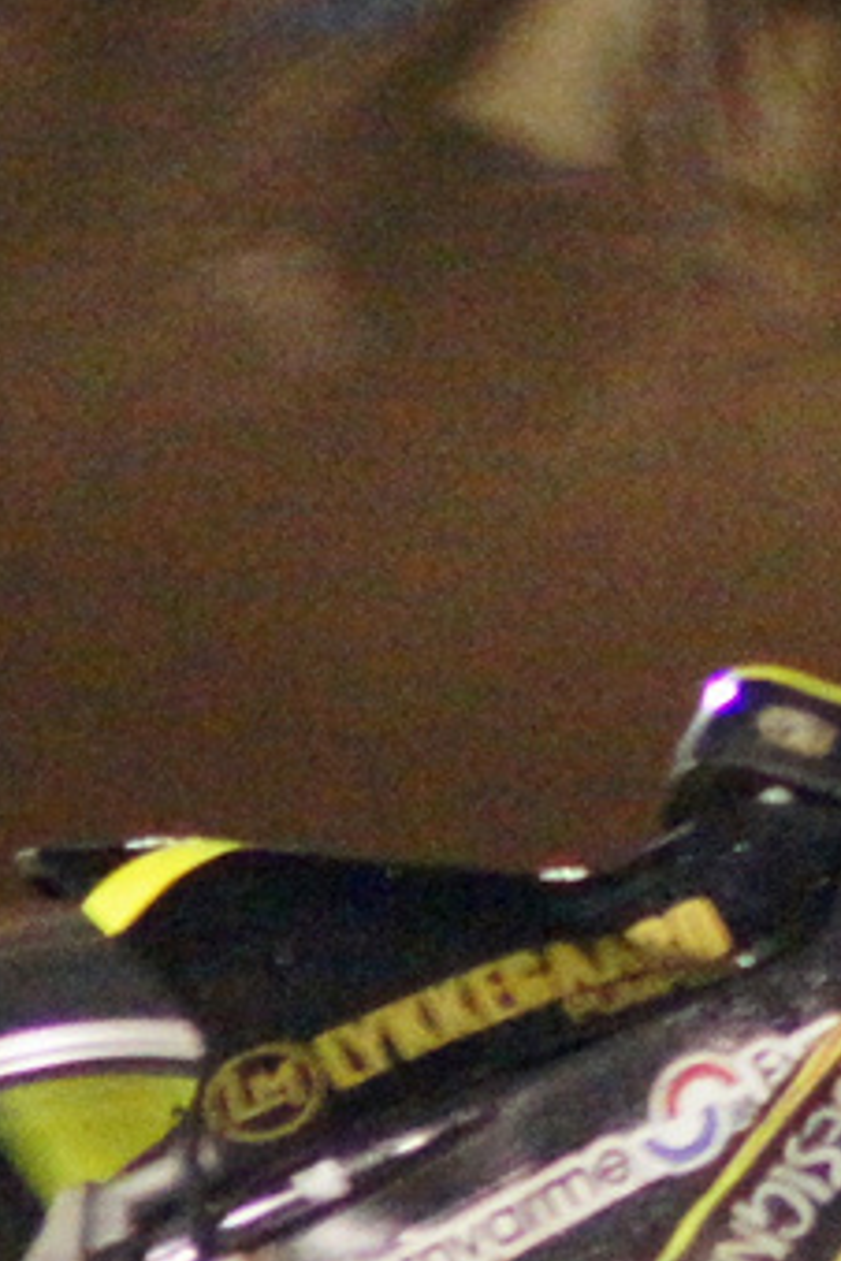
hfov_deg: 0.9
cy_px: 327
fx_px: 52874
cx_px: 2421
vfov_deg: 1.4
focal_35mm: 1509
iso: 12800
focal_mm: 210
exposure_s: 1/160
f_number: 4
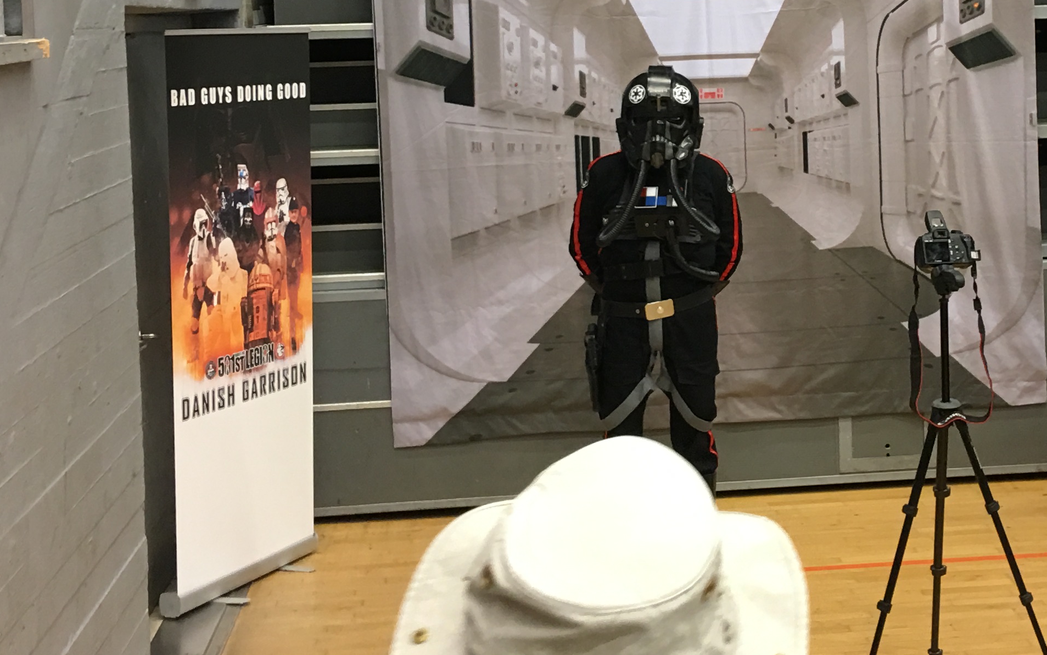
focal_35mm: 65
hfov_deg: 31.2
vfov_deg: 19.8
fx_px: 1855
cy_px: 113
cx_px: 728
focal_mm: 4.15
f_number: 2.2
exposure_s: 1/17
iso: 64
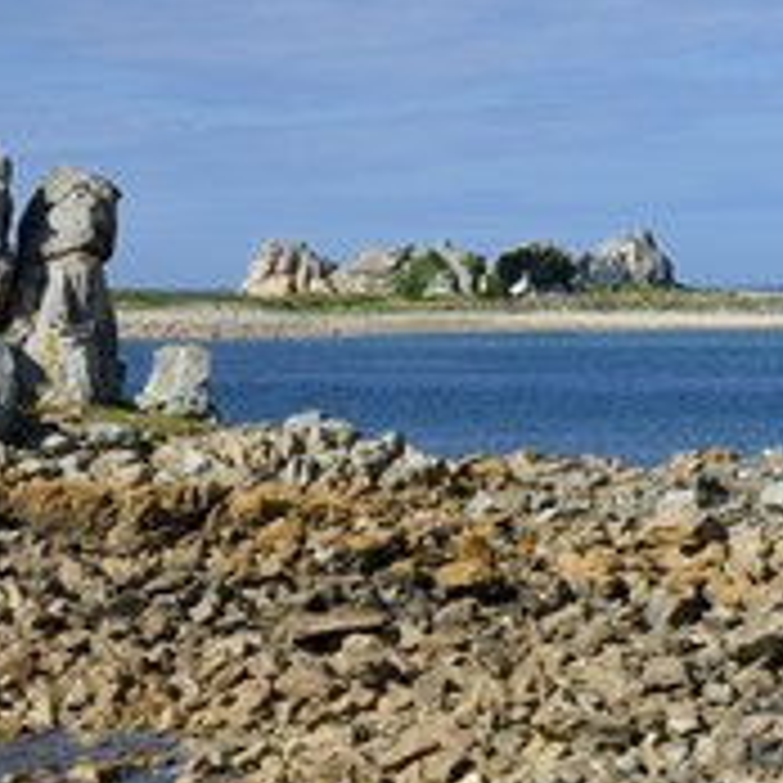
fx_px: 3250
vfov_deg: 13.7
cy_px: 472
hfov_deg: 13.4
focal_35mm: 127
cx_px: -104
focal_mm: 62
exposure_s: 1/250
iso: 200
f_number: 13
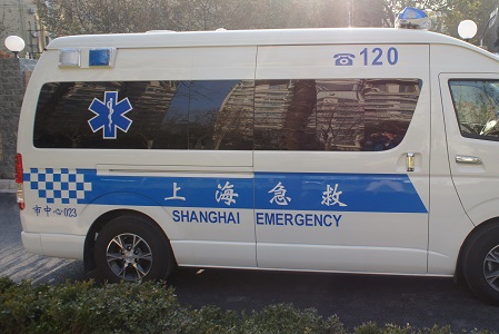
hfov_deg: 57.4
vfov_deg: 41.1
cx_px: 331
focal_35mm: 32
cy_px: 140
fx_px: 444
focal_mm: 16
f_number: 5.6
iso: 200
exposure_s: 1/320
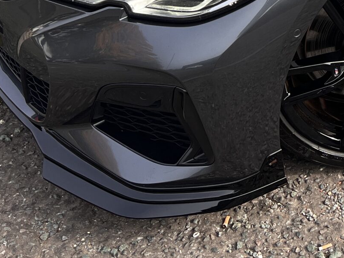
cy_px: -146
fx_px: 825
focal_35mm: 83
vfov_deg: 16.1
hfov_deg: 21.4
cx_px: 444
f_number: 1.5
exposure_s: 1/1395
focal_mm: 5.7
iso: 50
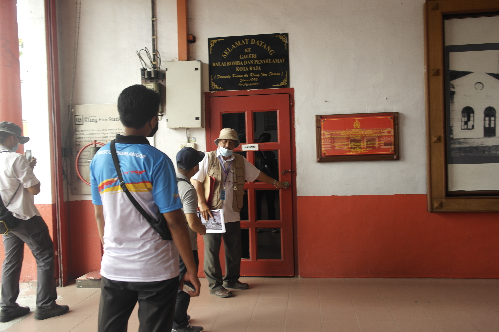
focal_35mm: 30
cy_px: 166
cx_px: 250
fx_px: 416
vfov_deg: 43.6
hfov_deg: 61.9
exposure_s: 1/80
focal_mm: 20
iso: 100
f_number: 3.5
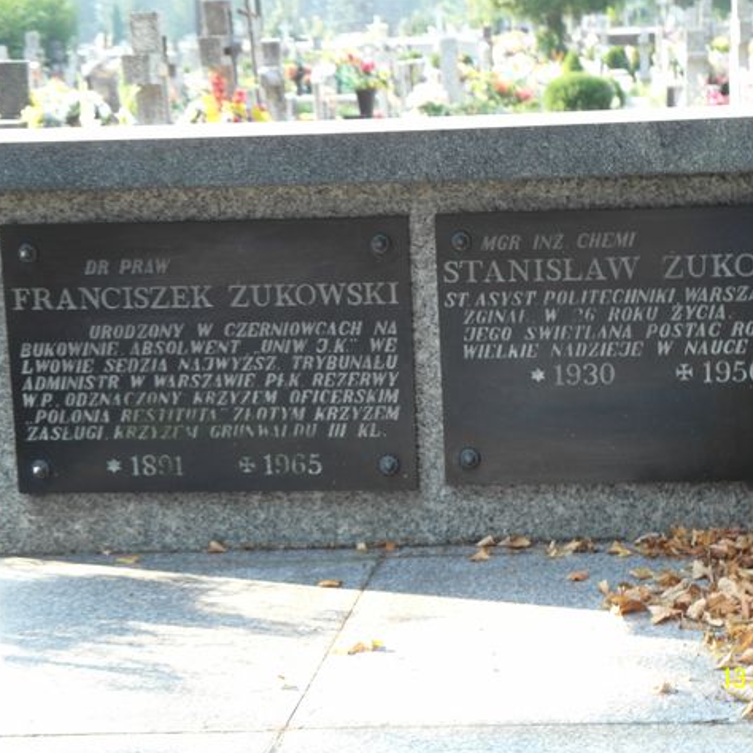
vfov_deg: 20.2
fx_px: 2117
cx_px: 411
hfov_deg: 20.2
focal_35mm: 86
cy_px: 376
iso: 100
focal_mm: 15.6
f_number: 3.5
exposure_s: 1/60
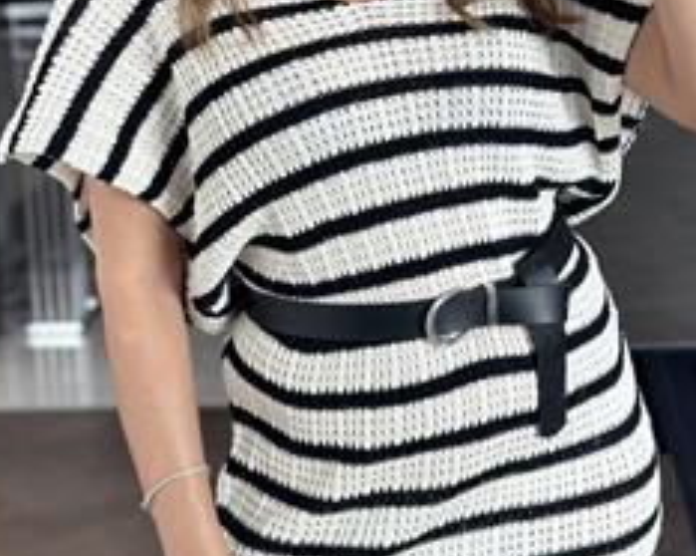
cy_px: 111
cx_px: 385
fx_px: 2099
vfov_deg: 15.0
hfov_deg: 18.8
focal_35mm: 102
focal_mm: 6.86
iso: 100
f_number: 1.78
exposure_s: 1/155
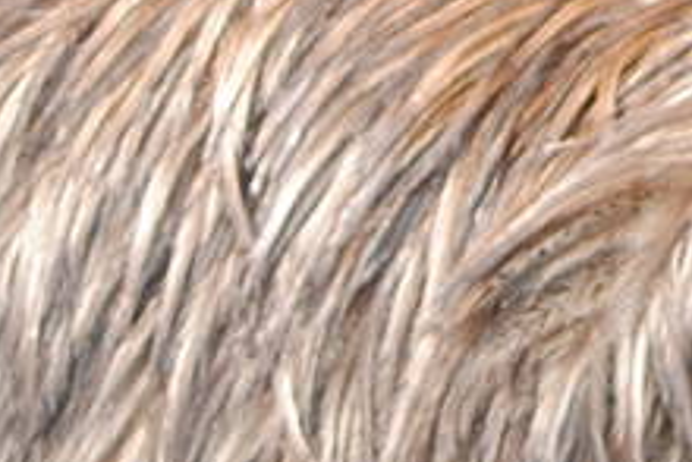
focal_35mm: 600
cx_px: 1299
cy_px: -699
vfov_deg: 2.3
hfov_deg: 3.4
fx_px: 11533
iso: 200
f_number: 4.5
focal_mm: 55
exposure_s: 1/125
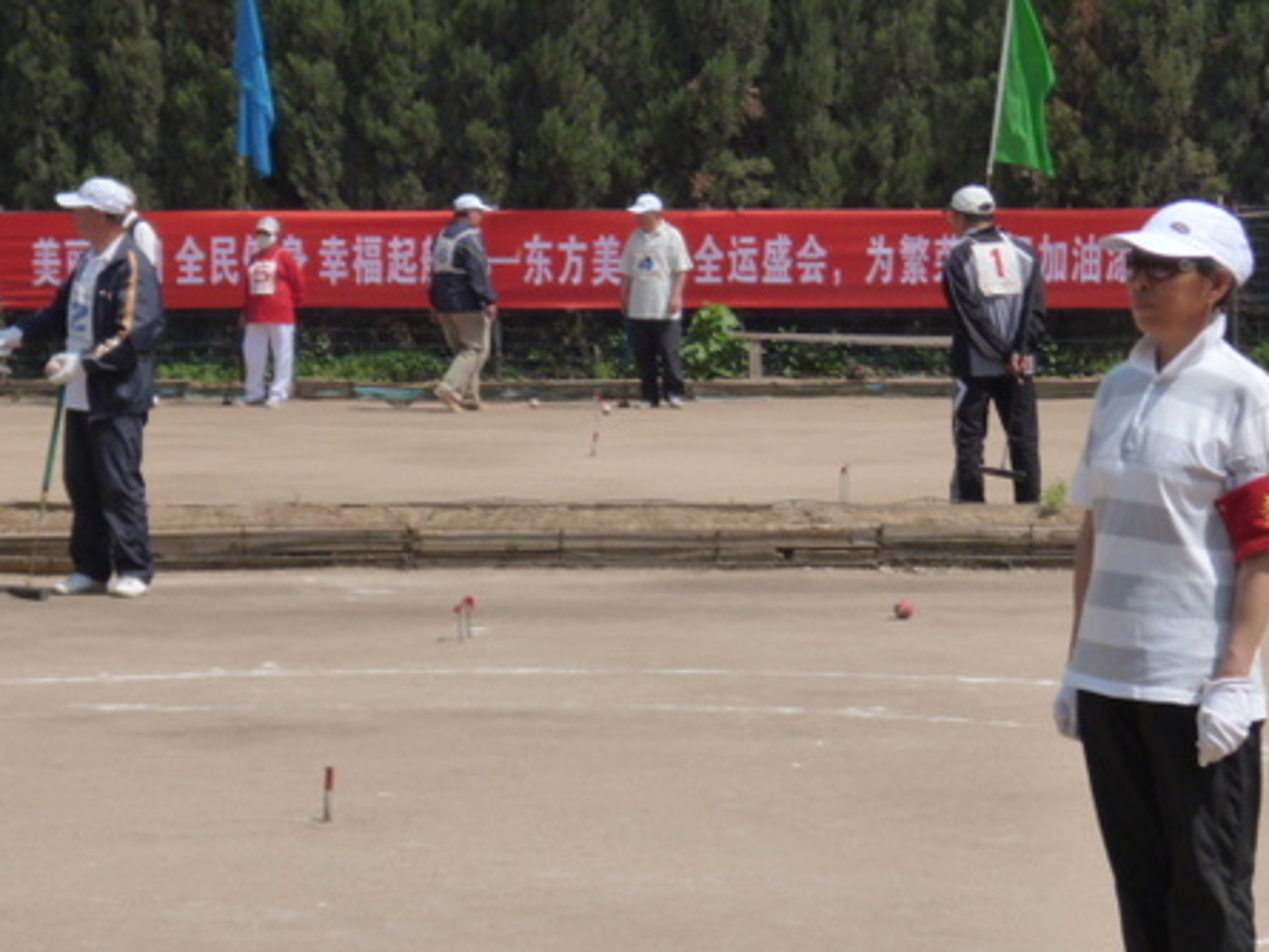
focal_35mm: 143
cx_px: 824
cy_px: 596
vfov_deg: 10.4
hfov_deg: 13.8
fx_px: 5244
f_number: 5.9
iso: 160
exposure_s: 1/400
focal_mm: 18.9
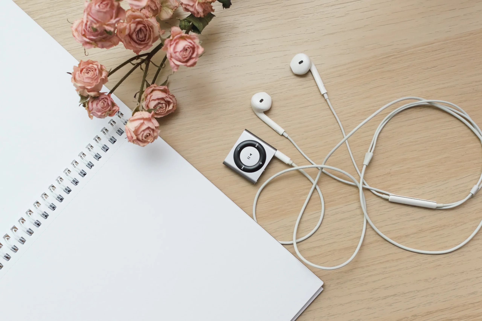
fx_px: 703
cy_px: 160
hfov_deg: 37.8
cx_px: 241
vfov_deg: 25.8
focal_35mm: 52
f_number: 5
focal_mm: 35
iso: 400
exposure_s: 1/50
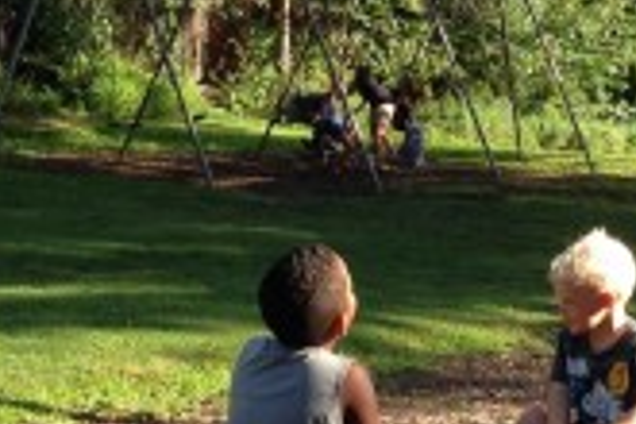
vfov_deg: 9.7
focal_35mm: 141
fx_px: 2491
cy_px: 110
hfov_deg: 14.5
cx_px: 517
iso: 50
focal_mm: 4.12
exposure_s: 1/335
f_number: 2.4
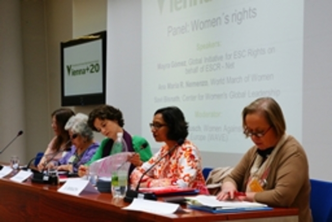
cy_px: 111
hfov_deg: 27.0
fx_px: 692
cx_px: 166
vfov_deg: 18.2
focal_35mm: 75
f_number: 8
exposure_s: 1/80
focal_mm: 50
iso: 500
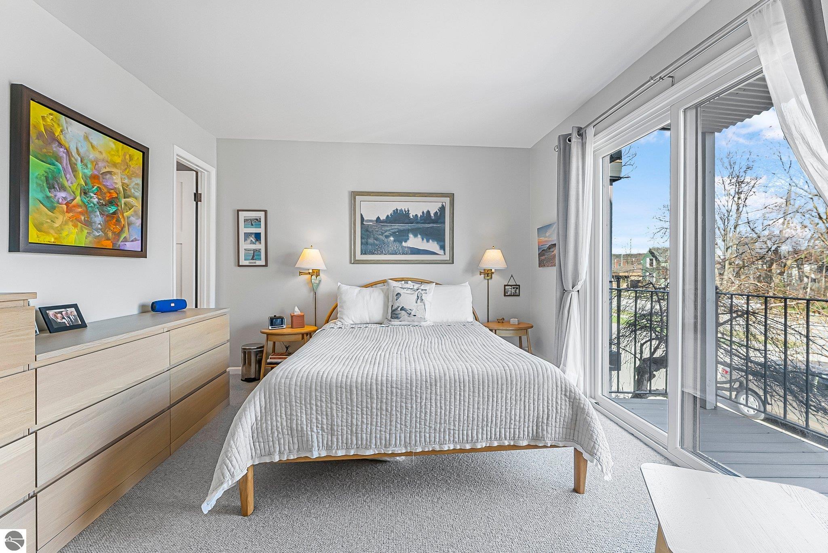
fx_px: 352
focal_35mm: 15
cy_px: 276
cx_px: 414
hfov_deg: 99.3
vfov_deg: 76.3
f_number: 7.1
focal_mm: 15.3
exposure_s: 1/25
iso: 1000
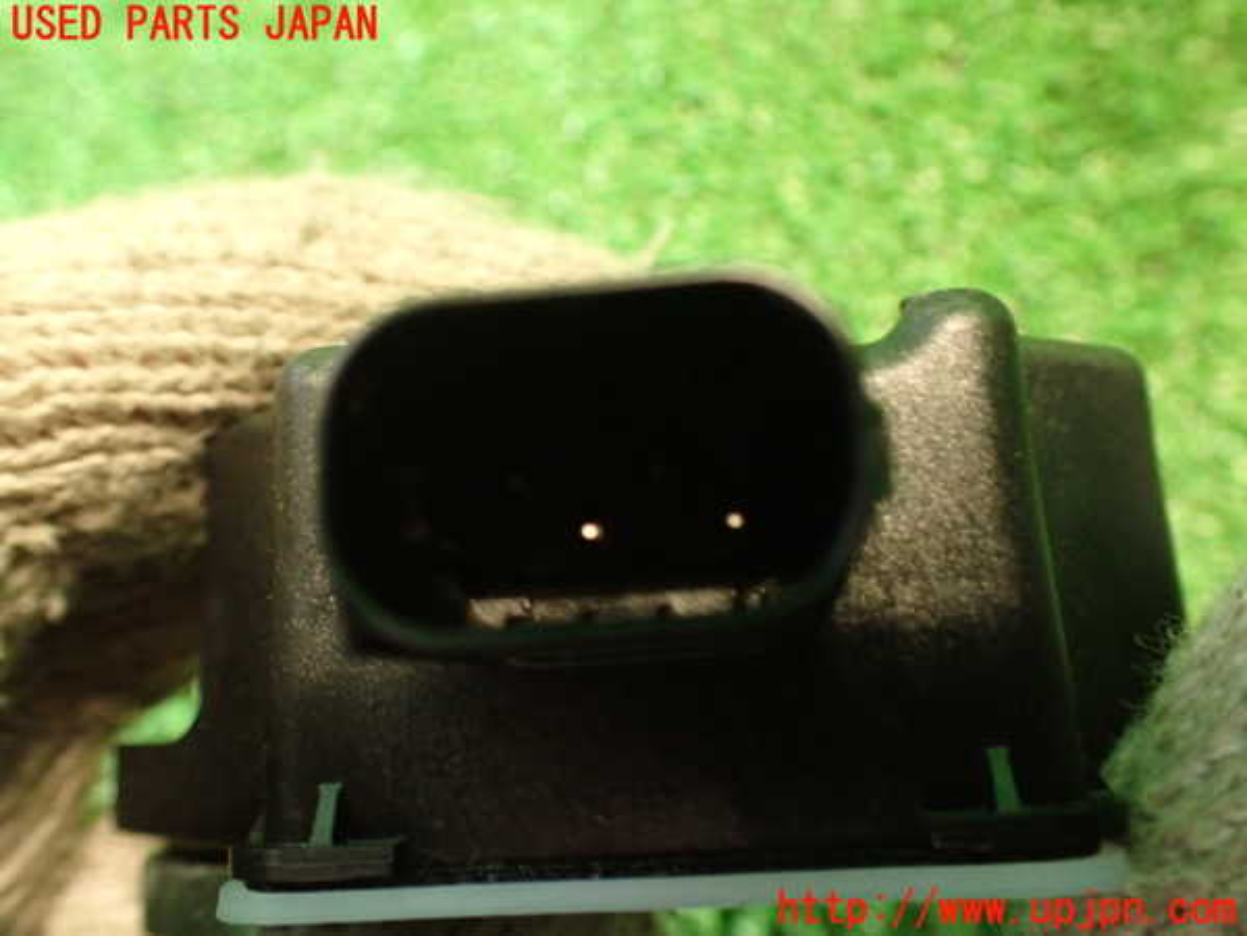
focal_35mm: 32
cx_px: 624
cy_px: 468
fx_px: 1153
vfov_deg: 44.2
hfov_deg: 56.8
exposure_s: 1/20
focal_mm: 5.79
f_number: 2.4
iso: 800
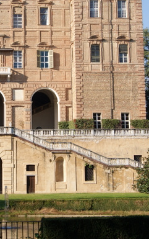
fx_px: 578
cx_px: 15
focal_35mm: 89
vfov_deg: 23.2
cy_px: 78
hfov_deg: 14.6
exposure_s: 1/80
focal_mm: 28
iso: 100
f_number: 11
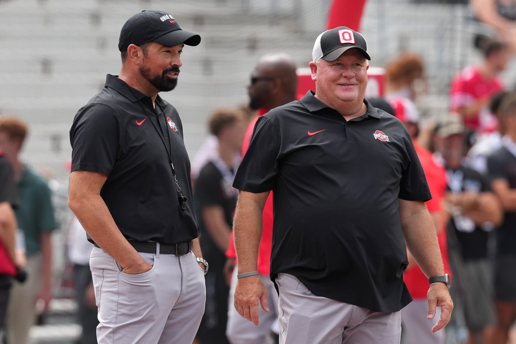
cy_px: 172
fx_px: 6449
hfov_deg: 4.6
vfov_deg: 3.1
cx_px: 258
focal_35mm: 450
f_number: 4
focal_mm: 300
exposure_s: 1/2000
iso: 500
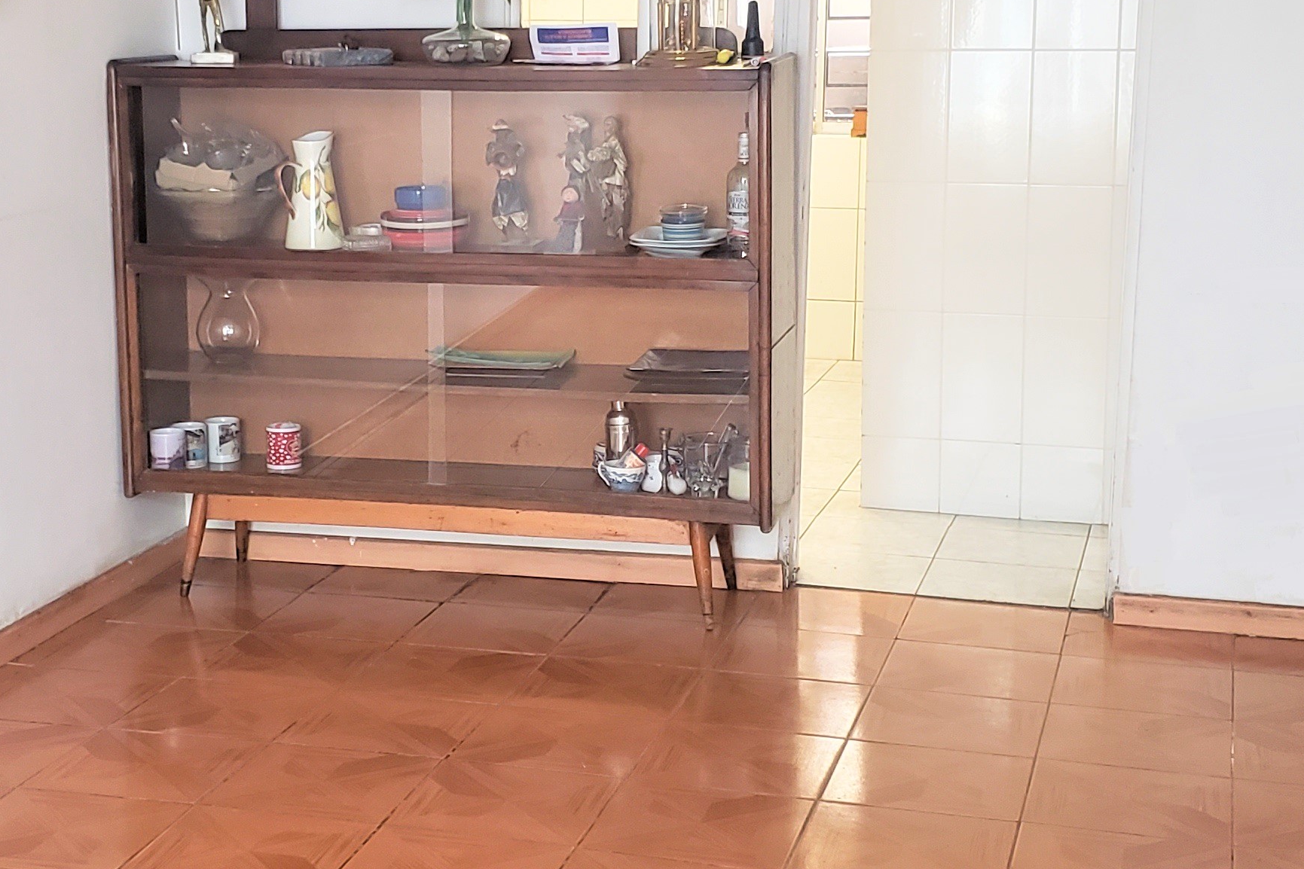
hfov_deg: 31.8
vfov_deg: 21.6
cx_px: 493
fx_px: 2282
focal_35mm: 63
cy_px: 393
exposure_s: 1/50
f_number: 1.5
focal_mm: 4.3
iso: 200
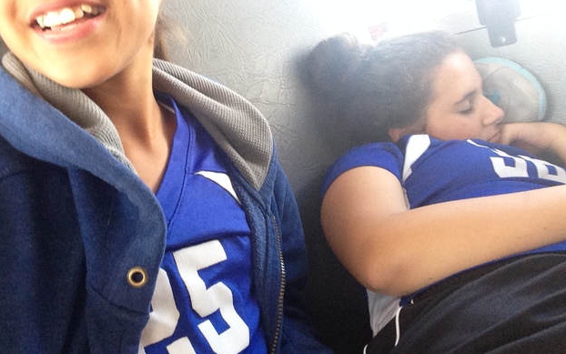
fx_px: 555
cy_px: 155
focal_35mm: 36
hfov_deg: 54.0
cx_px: 276
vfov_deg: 35.3
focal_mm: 2.15
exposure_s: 1/30
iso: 200
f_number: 2.4
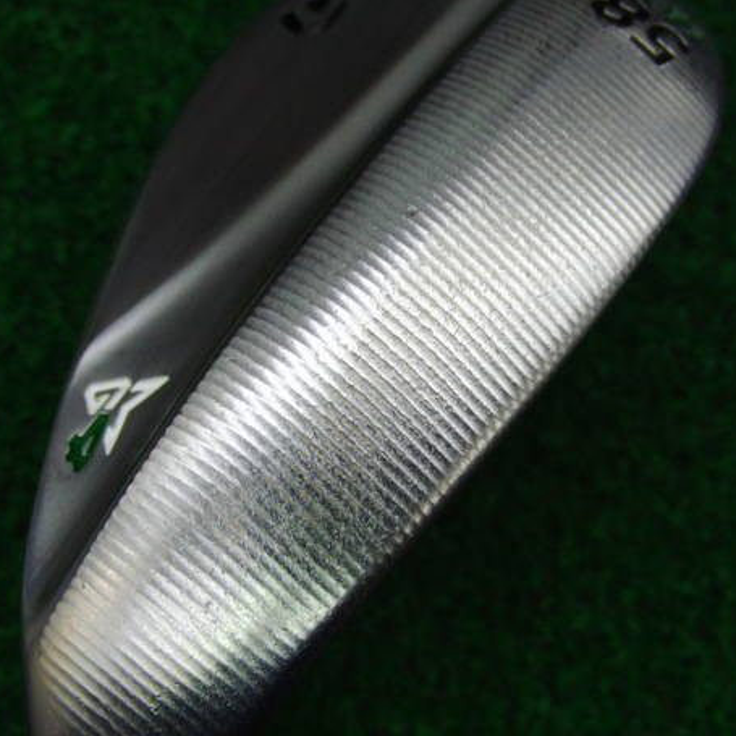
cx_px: 395
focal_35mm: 46
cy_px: 374
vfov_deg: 36.8
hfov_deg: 36.8
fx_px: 1107
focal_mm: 6.42
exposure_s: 1/80
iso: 160
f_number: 3.6
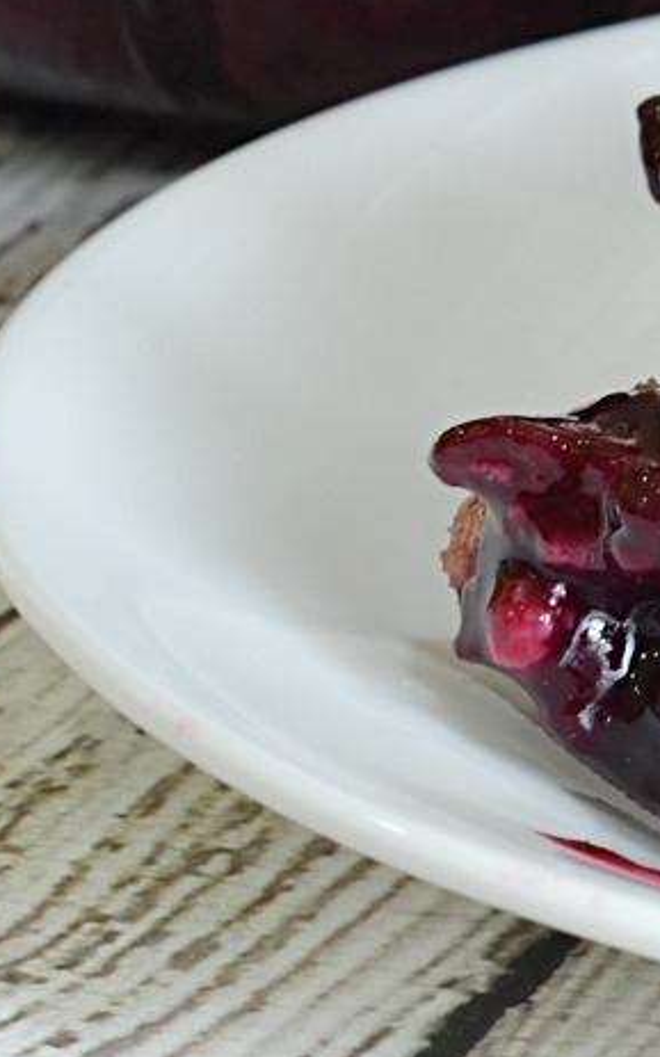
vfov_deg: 6.6
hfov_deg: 4.0
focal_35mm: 317
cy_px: -64
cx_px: 2055
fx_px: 9132
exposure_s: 1/3
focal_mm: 50
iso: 100
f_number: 10
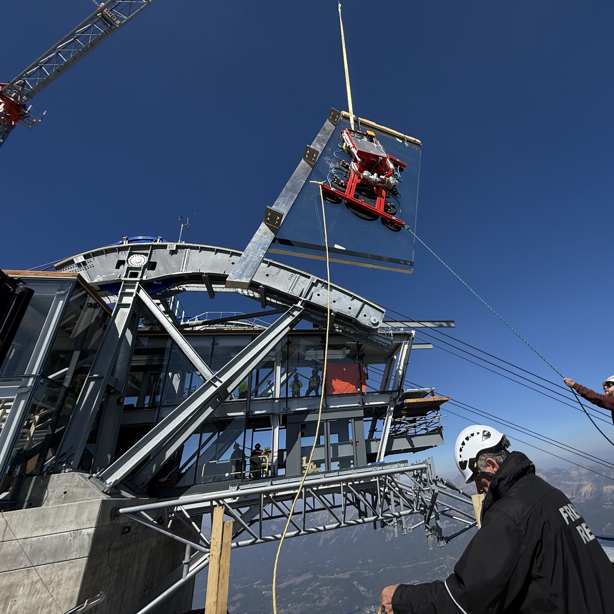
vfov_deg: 83.9
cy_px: 299
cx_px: 400
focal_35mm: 17
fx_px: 341
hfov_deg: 81.6
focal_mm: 2.22
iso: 64
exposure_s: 1/2410
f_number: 2.2
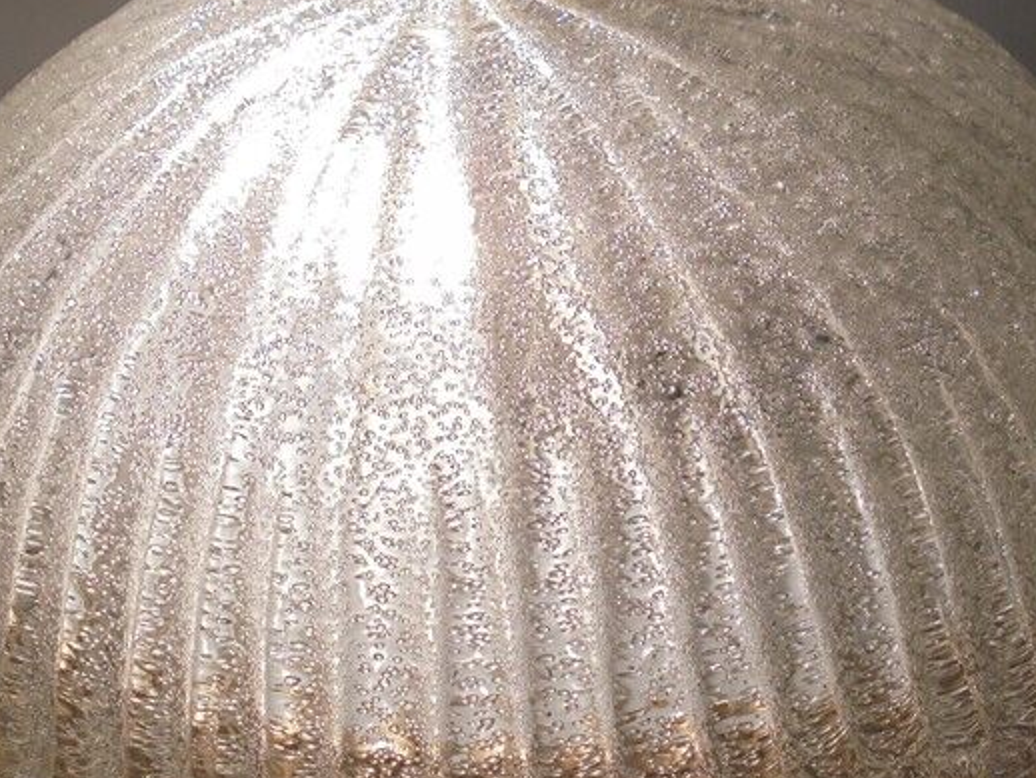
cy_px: 483
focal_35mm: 66
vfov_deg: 22.2
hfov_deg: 29.4
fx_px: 1976
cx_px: 530
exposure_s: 1/250
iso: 100
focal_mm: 6.9
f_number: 4.2
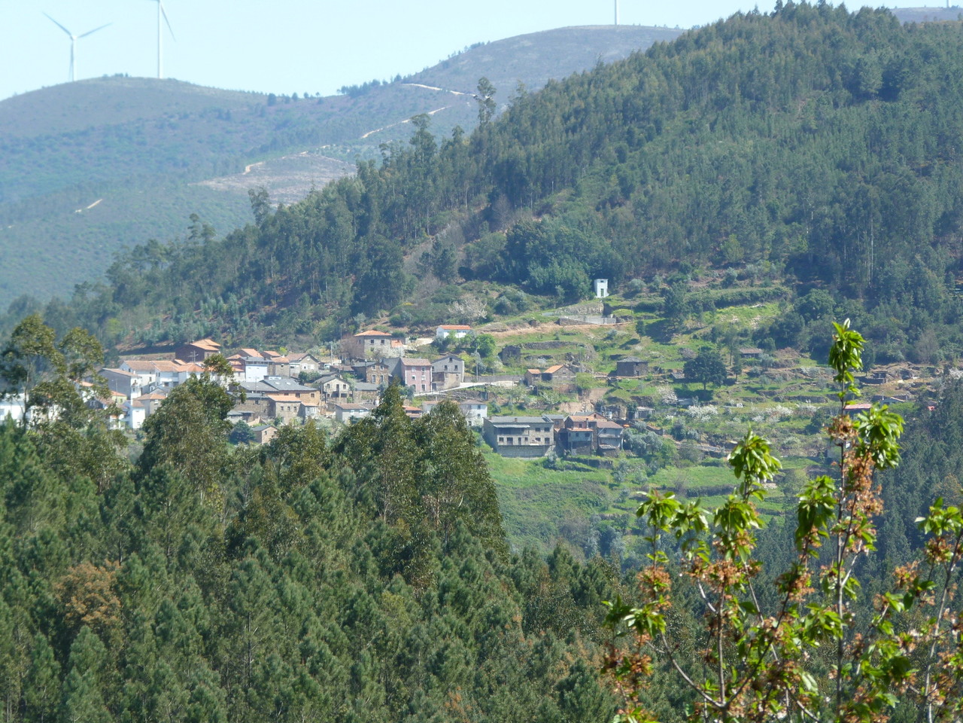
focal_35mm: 213
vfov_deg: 7.0
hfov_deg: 9.3
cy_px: 362
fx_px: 5926
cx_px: 482
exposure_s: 1/250
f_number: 4.5
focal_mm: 37.8
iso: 80
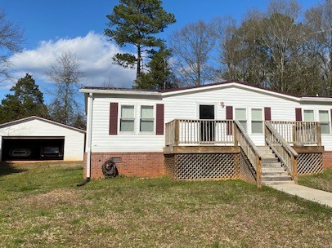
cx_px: 217
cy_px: 100
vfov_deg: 35.0
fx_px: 393
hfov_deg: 45.2
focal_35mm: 41
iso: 32
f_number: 1.8
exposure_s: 1/4630
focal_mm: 4.25
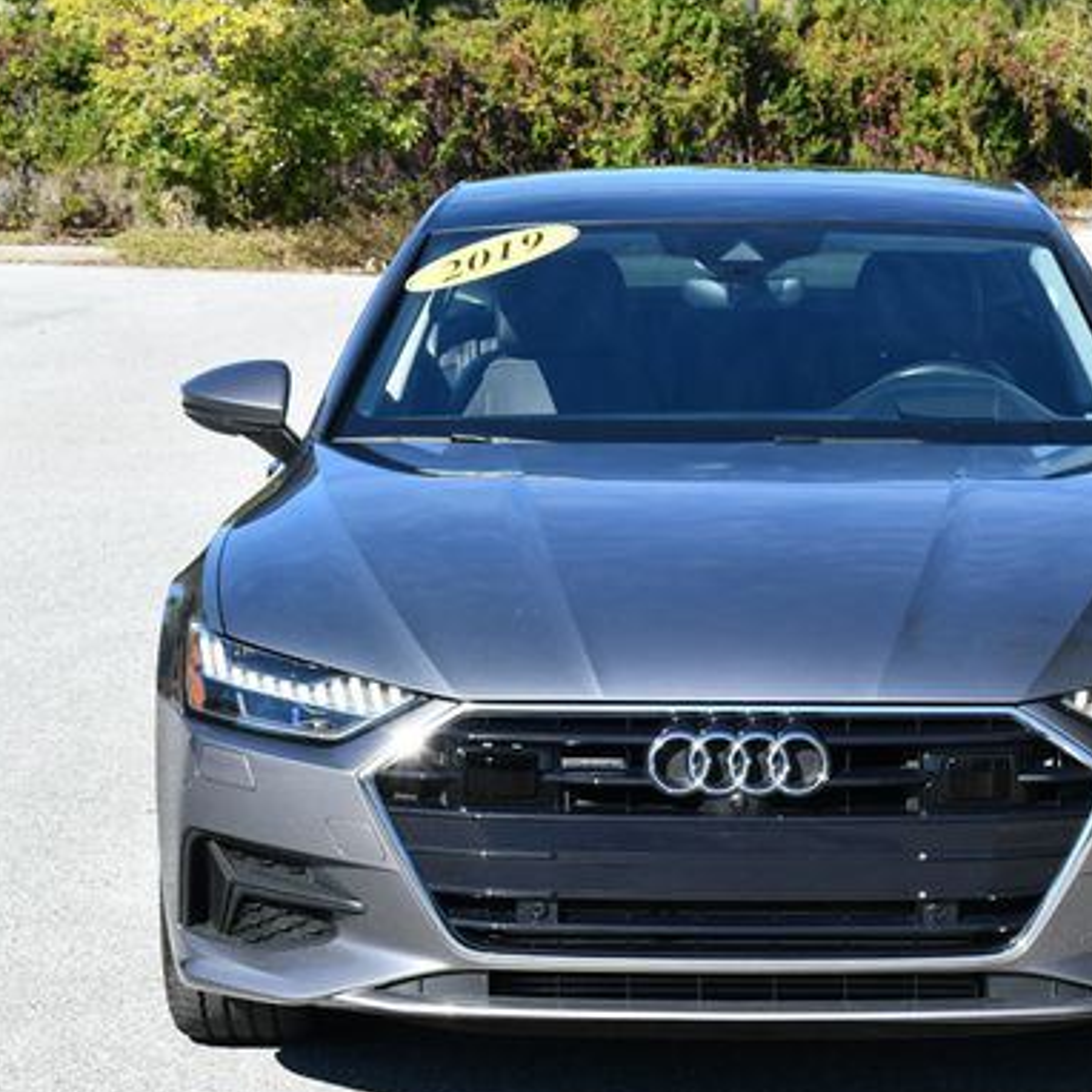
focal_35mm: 131
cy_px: 603
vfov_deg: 13.3
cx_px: 740
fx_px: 4675
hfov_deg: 13.3
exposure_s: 1/250
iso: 160
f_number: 8
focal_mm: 46
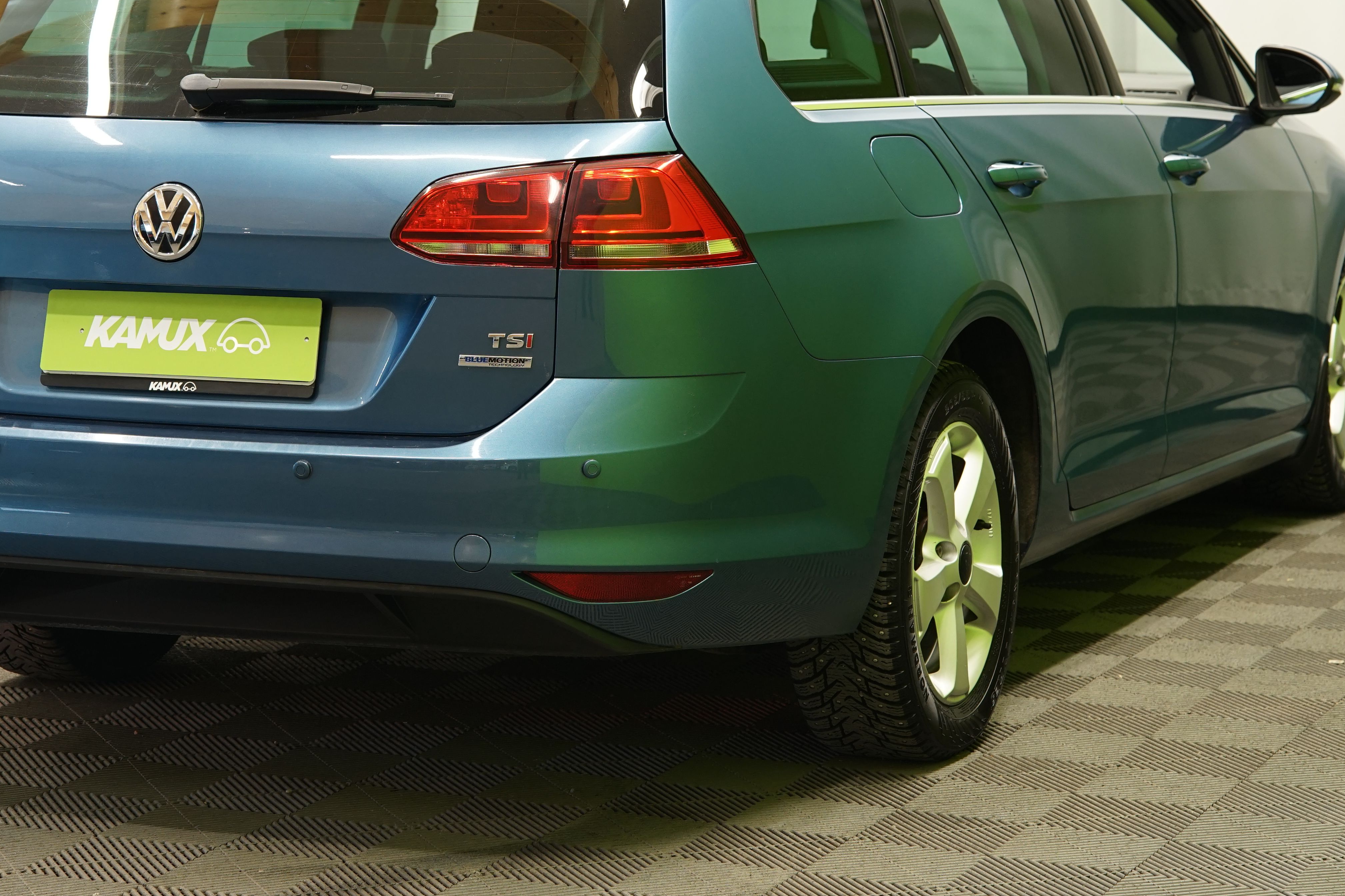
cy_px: 260
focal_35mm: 101
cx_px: 578
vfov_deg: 13.5
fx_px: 3773
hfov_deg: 20.2
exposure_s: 1/10
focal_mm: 68
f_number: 6.3
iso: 500
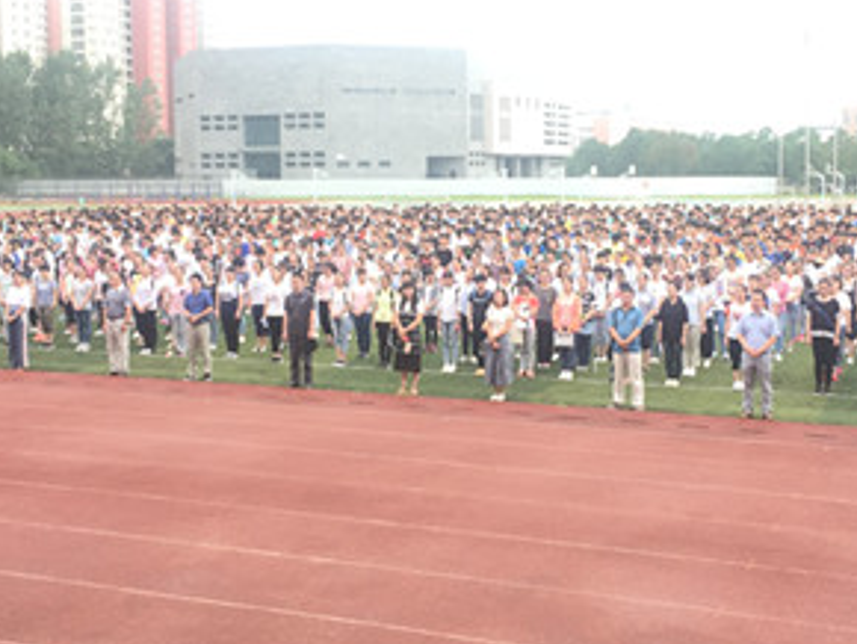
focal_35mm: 50
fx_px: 1239
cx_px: 455
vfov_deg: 29.1
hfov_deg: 38.1
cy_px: 250
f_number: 2.2
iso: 40
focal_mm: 4.15
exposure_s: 1/100
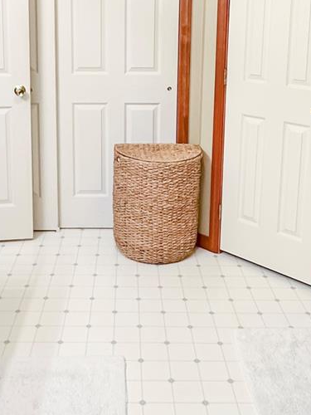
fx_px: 515
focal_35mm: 43
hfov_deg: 33.5
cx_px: 124
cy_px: 90
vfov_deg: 42.1
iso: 160
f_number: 2.2
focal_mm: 2.22
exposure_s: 1/60
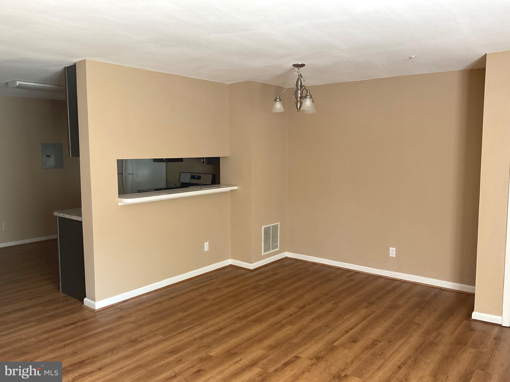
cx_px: 255
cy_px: 191
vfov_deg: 48.2
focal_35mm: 29
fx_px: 427
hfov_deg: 61.7
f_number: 1.8
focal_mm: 3
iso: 64
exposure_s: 1/66
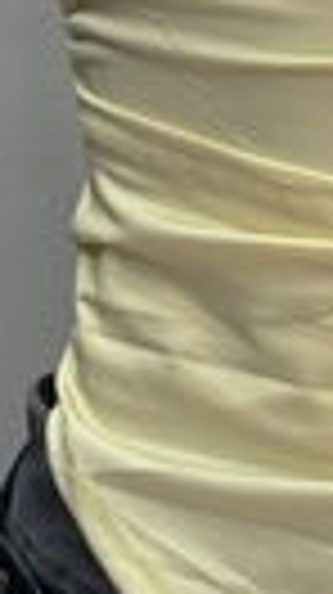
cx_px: 508
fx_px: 3321
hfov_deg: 5.7
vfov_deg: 9.9
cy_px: -299
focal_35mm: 211
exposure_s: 1/129
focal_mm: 6.76
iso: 50
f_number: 1.78
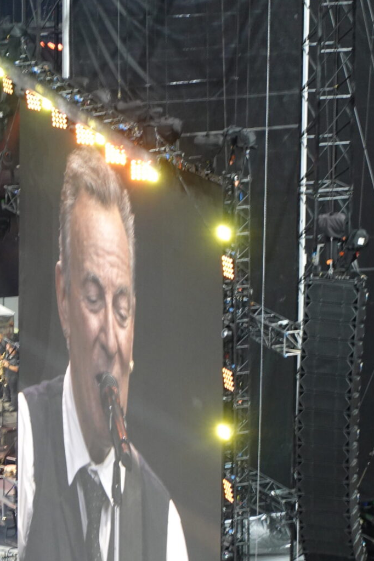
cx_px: 107
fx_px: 4519
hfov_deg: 4.7
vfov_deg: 7.1
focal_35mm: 290
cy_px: 327
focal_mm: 72
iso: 800
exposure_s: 1/50
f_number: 4.5
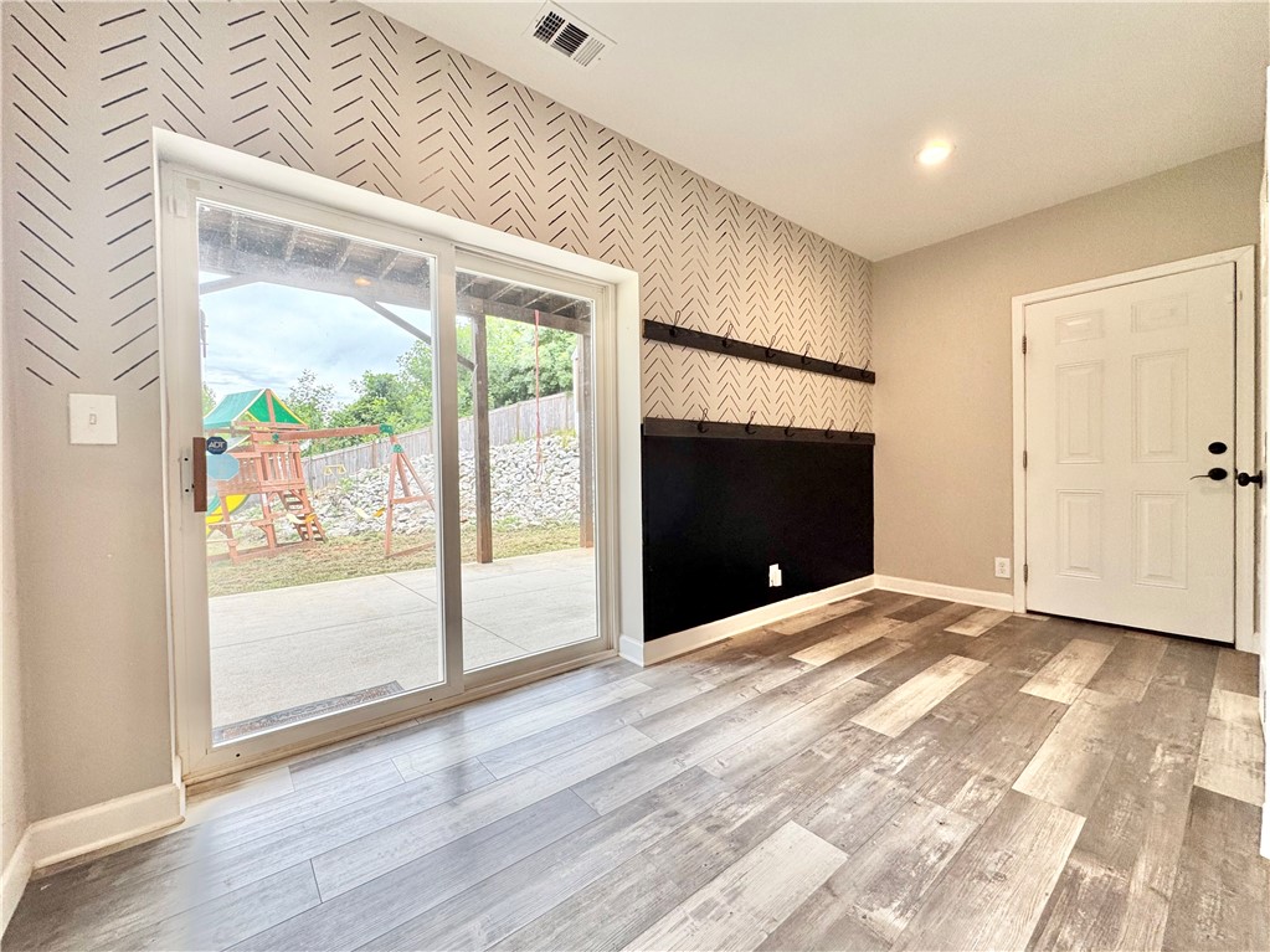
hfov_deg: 102.1
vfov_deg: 85.7
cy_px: 476
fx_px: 514
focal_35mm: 14
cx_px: 635
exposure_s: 1/141
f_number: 2.2
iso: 40
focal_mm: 2.22
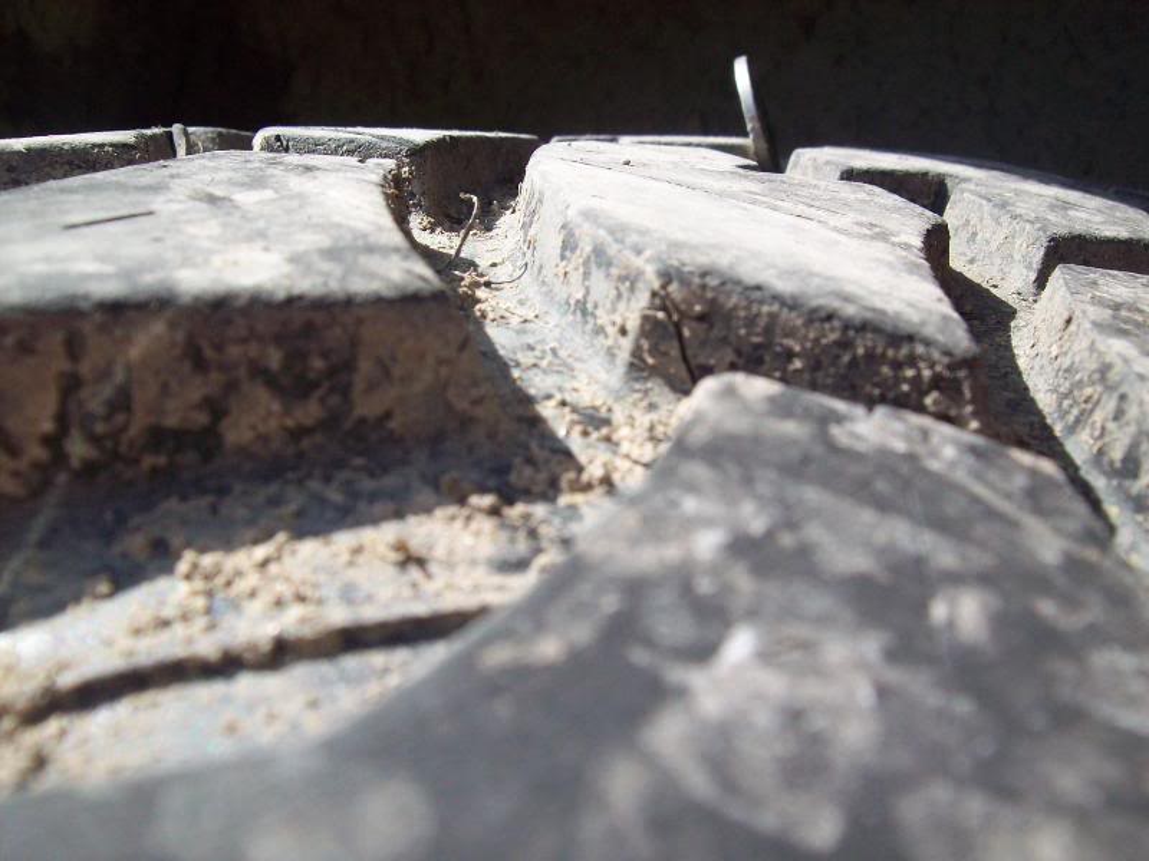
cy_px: 430
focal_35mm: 36
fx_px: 1195
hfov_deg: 51.4
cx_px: 574
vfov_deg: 39.7
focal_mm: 6
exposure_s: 1/252
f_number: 4.8
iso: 80
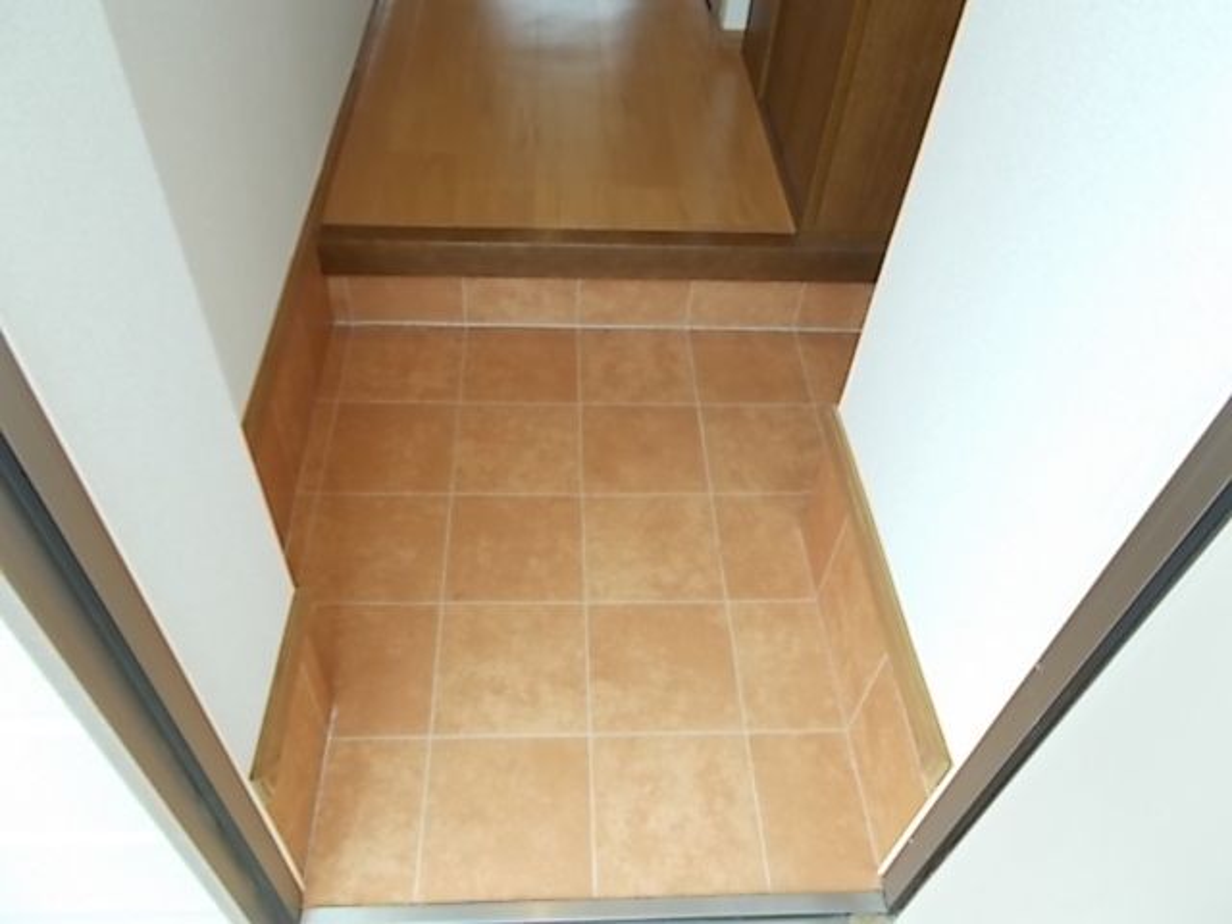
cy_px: 462
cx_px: 616
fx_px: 925
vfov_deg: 53.1
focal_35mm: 26
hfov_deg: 67.3
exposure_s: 1/30
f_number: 3.2
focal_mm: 4.6
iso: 80
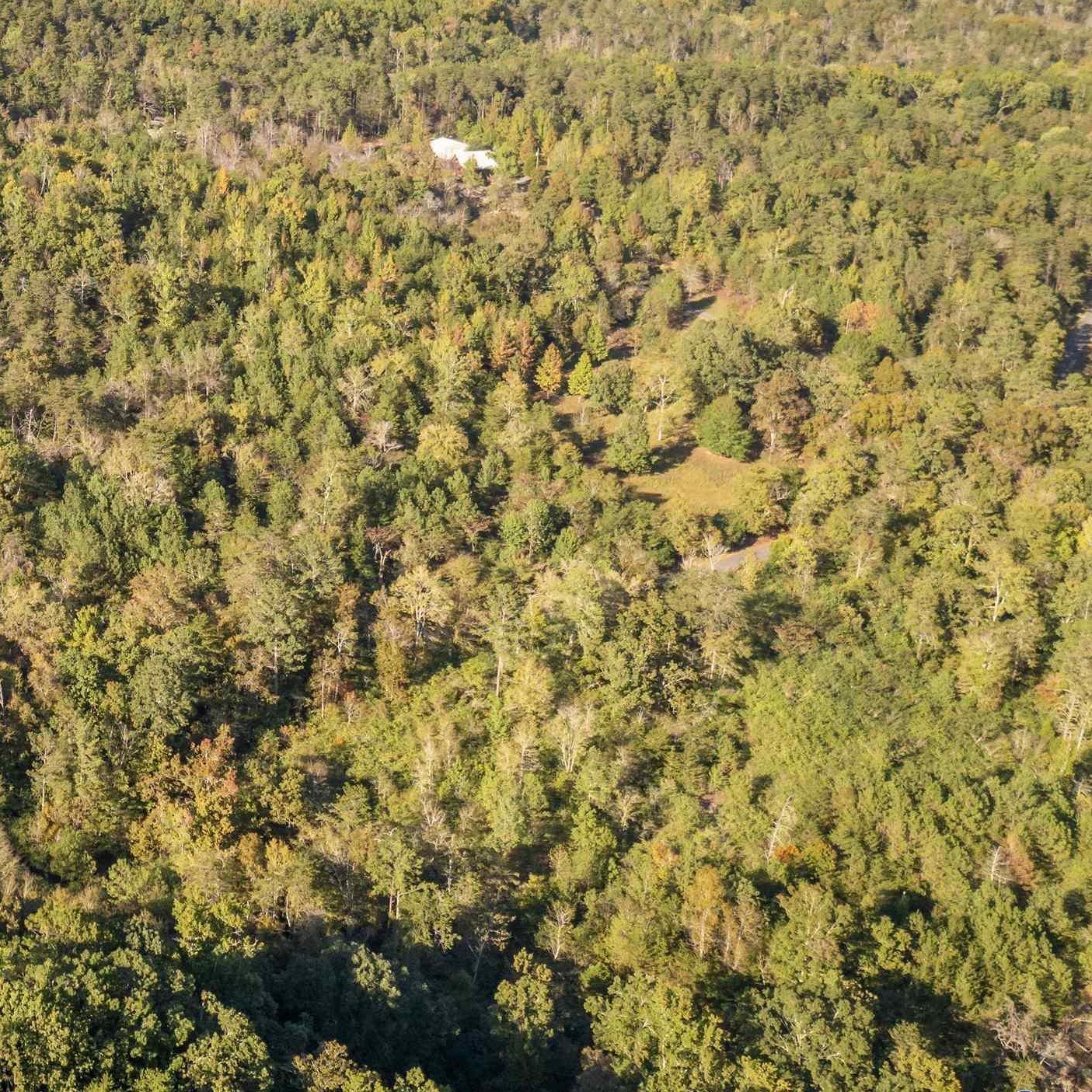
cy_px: 349
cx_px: -38
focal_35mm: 52
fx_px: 1856
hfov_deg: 30.2
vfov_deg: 32.5
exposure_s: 1/320
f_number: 3.5
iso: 100
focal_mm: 10.26
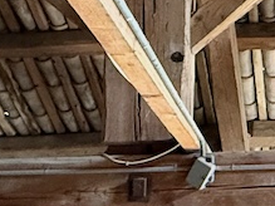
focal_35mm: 82
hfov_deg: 22.8
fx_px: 651
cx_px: 283
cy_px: 41
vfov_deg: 17.8
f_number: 2.2
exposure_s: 1/60
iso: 1250
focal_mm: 2.22
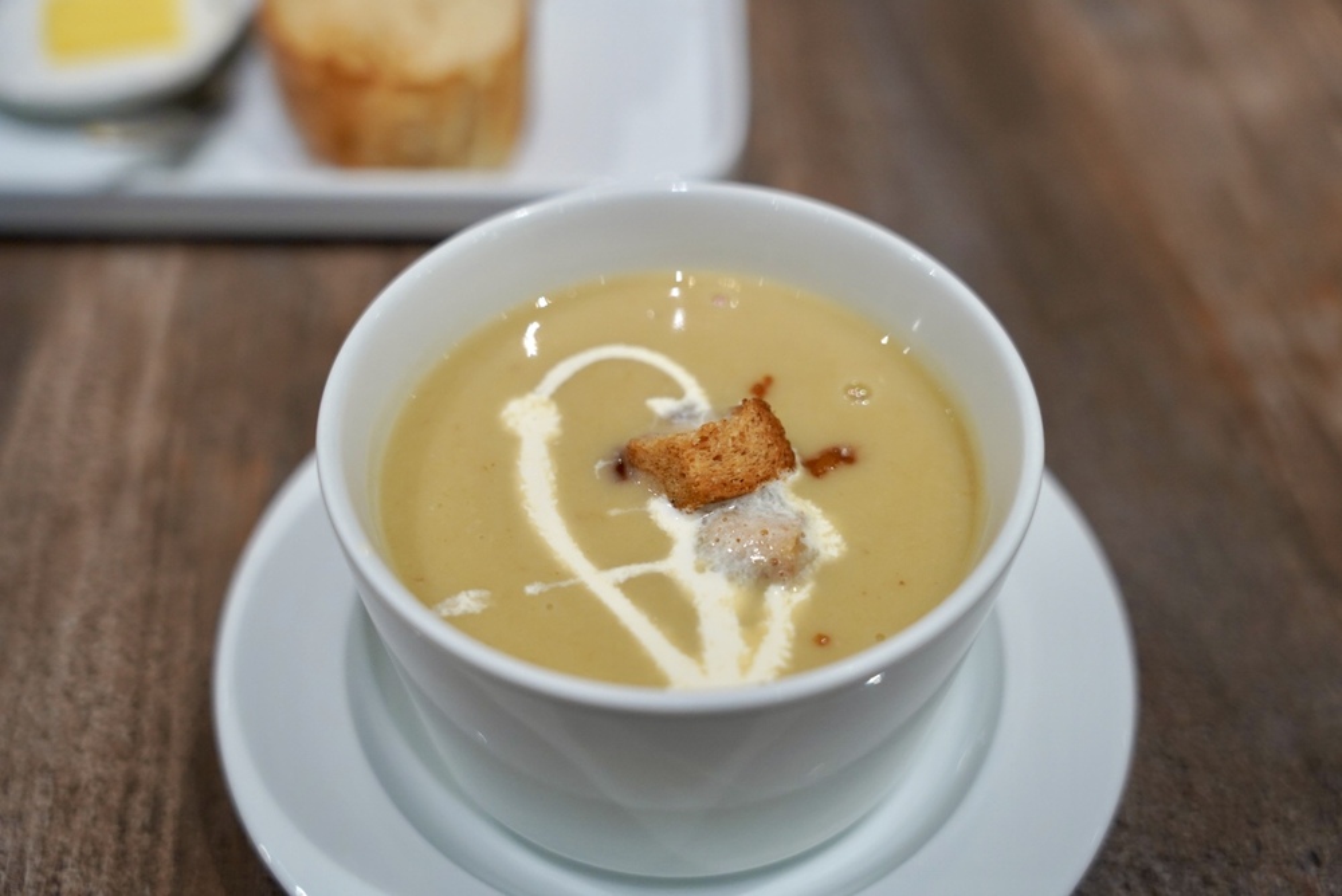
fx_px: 1578
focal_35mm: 42
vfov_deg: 31.7
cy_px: 448
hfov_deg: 46.1
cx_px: 671
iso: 1600
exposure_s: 1/160
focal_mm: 42.3
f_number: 3.5
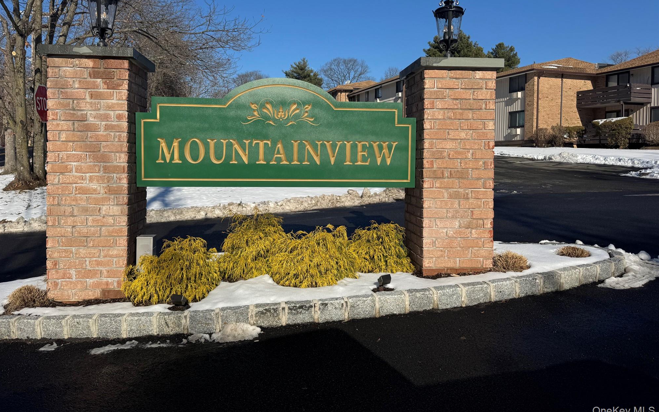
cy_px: 166
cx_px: 323
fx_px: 467
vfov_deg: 47.3
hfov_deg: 70.4
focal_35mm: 26
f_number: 1.78
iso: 80
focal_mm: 6.76
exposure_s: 1/7937
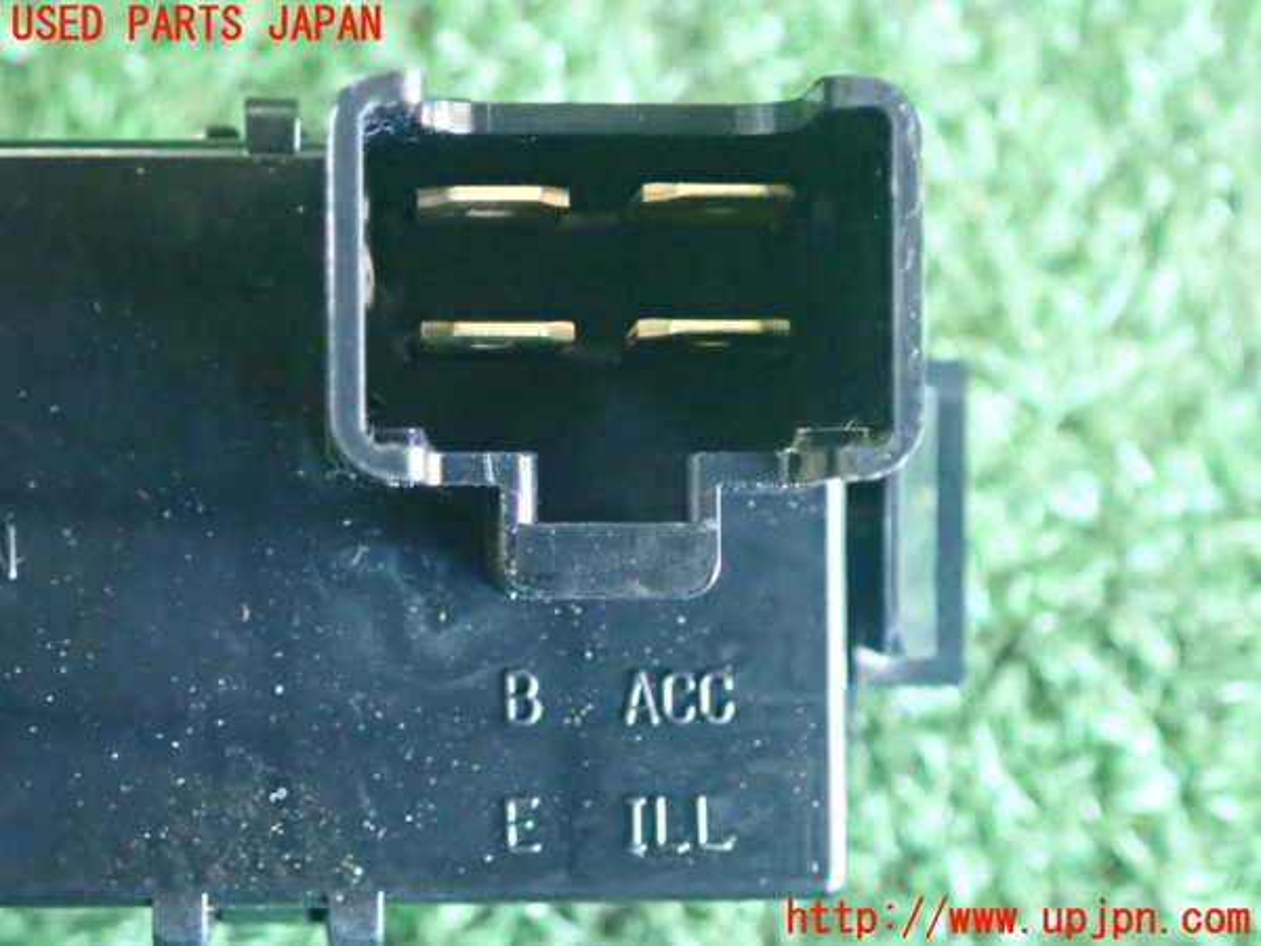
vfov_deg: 14.8
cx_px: 630
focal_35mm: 100
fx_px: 3643
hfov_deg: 19.6
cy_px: 473
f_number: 4.9
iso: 3200
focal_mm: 18
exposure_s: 1/30
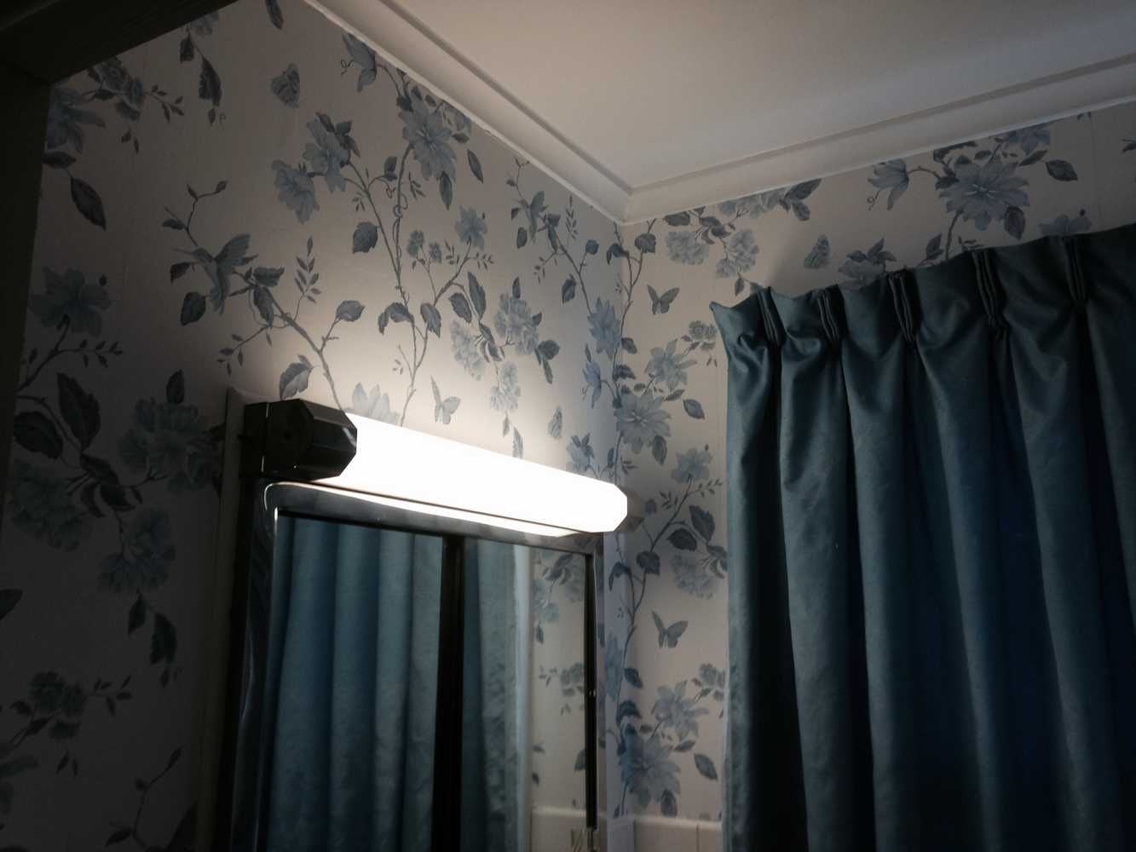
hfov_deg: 55.3
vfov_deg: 43.0
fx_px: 1083
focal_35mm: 33
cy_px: 426
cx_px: 568
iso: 50
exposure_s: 1/30
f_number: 2.4
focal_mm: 4.12
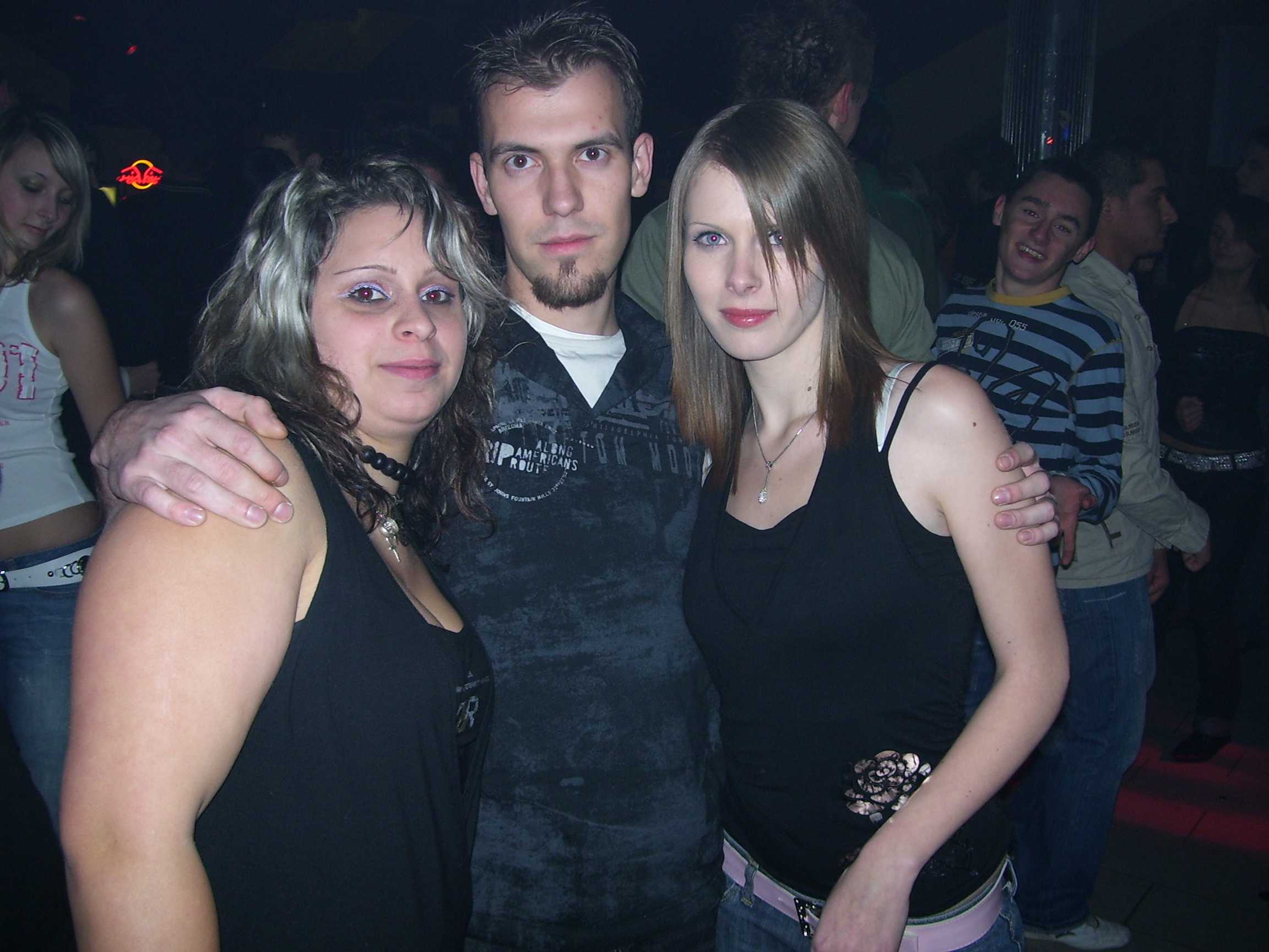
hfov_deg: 51.4
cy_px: 476
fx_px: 1320
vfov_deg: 39.7
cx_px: 634
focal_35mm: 36
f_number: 2.7
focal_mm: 6
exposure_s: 1/60
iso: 80
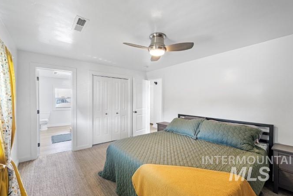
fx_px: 122
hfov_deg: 100.4
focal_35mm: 15
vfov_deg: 77.3
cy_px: 101
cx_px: 146
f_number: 4
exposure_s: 1
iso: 125
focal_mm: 14
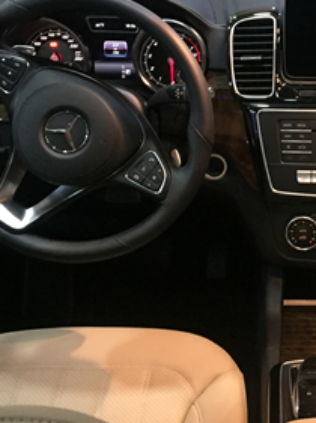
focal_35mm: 62
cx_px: 337
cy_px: 134
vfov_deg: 30.9
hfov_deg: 22.4
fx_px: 756
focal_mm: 4.15
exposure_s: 1/17
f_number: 2.2
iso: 250
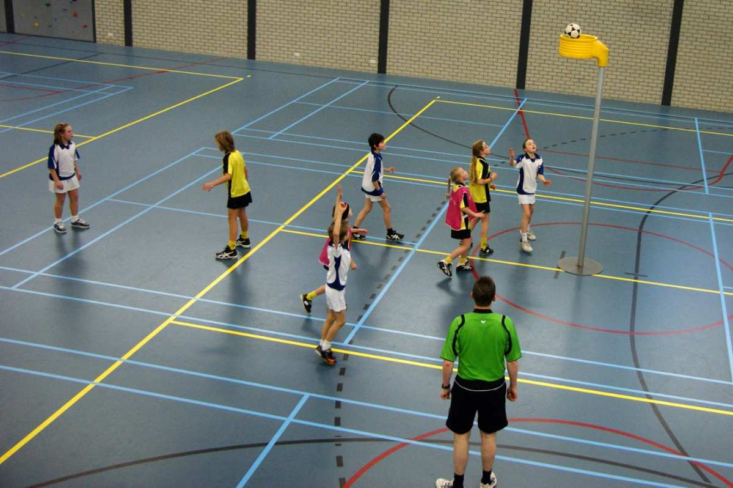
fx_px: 671
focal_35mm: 33
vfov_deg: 39.9
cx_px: 366
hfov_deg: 57.3
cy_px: 244
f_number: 4
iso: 800
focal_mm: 22
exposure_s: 1/160
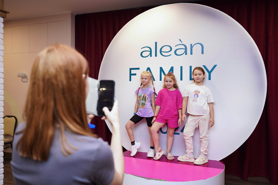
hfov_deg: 65.5
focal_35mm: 28
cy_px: 92
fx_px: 216
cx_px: 139
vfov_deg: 46.4
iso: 250
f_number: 2.8
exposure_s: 1/60
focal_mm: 28
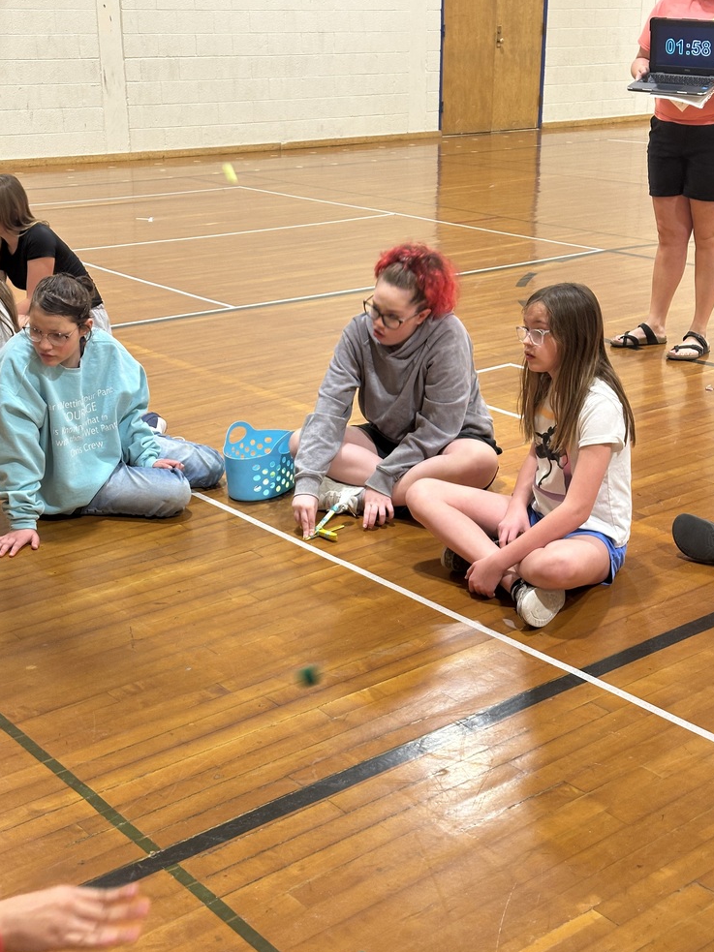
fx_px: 1375
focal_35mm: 50
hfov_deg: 29.1
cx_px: 356
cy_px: 469
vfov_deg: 38.2
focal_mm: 6.86
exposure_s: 1/60
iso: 125
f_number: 1.78
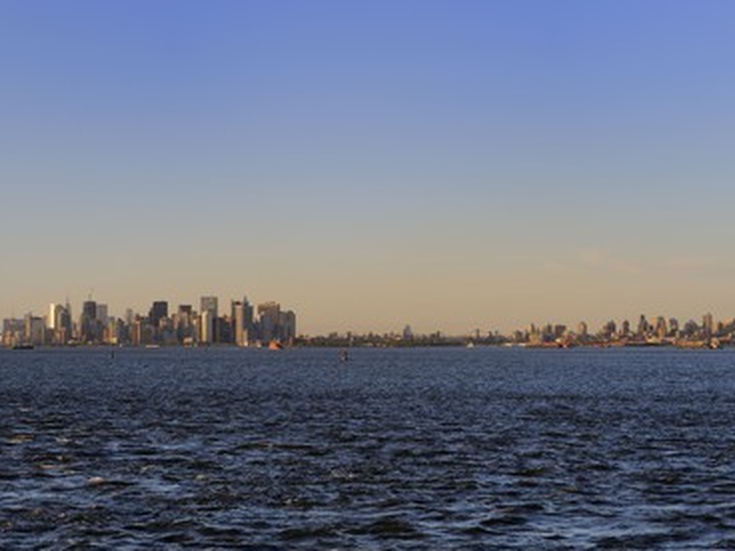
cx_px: 359
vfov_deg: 19.1
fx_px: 1635
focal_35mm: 77
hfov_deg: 25.3
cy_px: 277
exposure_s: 1/200
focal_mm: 70
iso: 400
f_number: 8
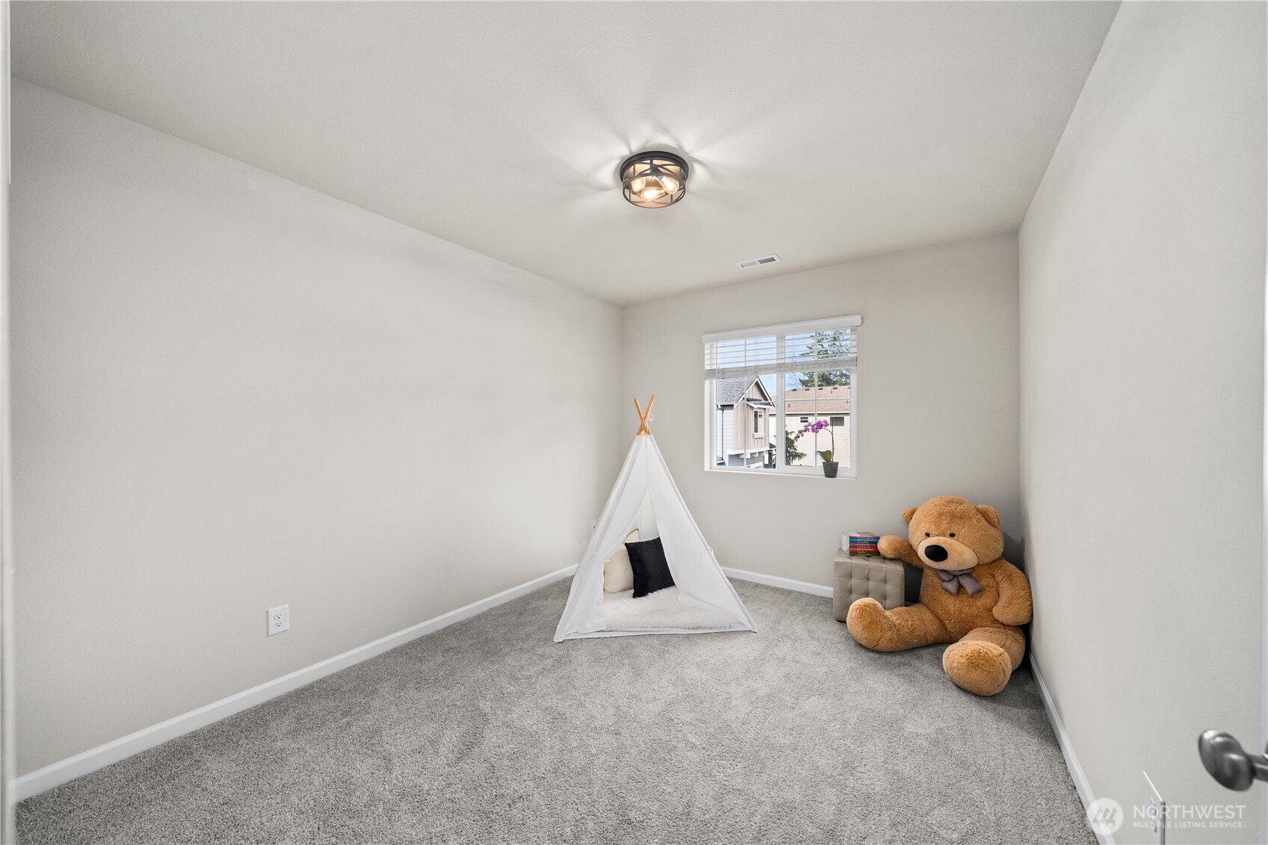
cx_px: 634
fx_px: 423
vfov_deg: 90.0
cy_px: 422
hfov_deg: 112.6
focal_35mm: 12
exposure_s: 1/60
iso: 100
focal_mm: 12
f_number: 6.3
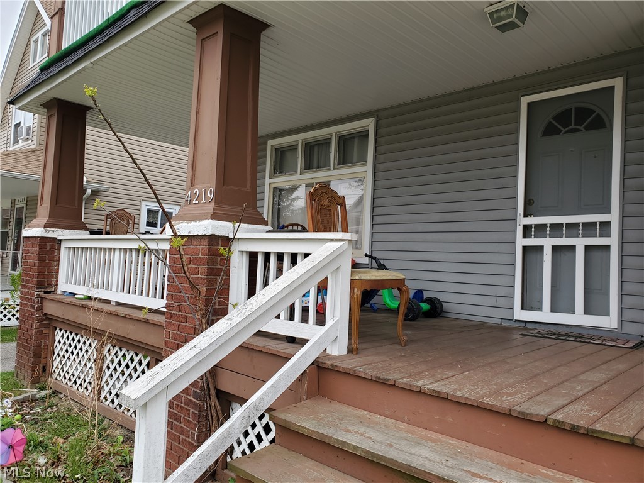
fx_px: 484
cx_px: 322
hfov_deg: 67.3
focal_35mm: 26
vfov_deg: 53.1
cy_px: 242
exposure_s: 1/124
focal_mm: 4.3
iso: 50
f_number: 2.4
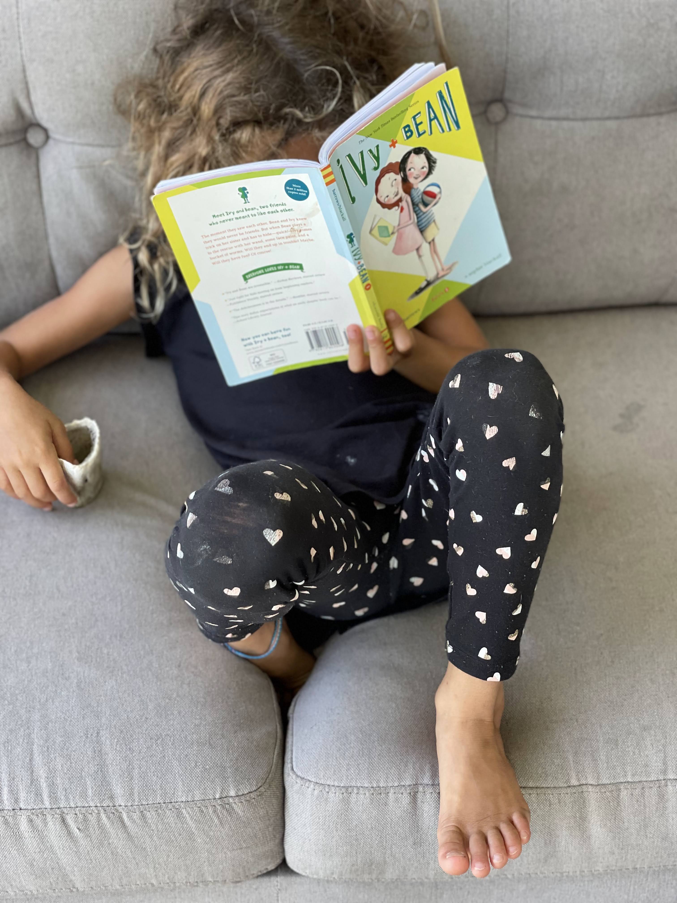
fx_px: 1356
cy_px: 452
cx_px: 338
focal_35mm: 52
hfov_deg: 28.0
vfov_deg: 36.8
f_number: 2
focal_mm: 6
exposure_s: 1/122
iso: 64
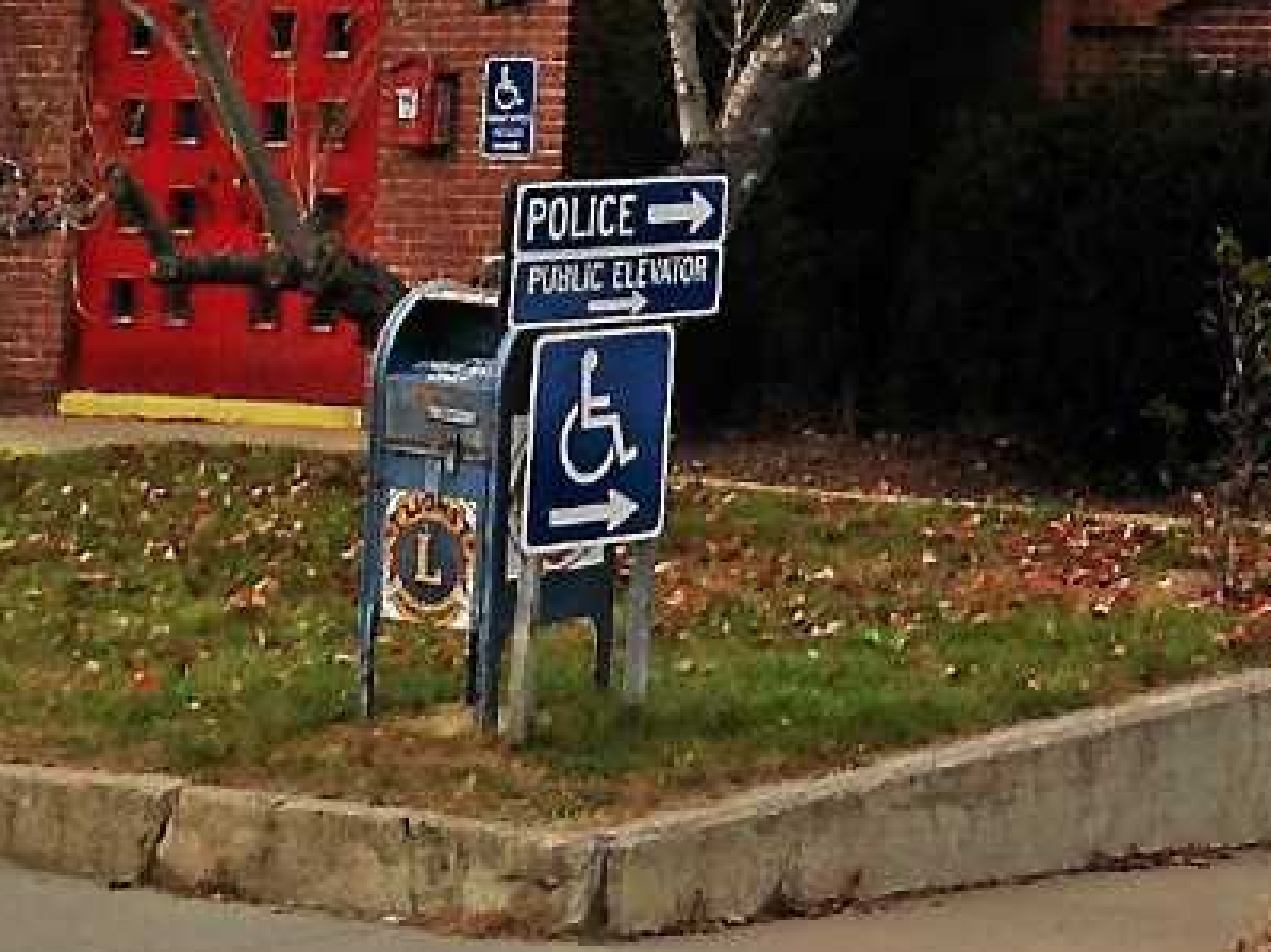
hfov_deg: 11.5
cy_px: -434
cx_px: 1268
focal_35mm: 170
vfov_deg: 8.5
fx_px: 6238
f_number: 2.4
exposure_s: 1/182
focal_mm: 4.12
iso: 50
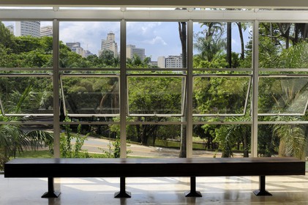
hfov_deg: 46.4
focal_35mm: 42
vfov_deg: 31.8
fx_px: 359
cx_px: 154
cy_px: 102
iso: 100
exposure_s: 1/160
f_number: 6.7
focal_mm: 28
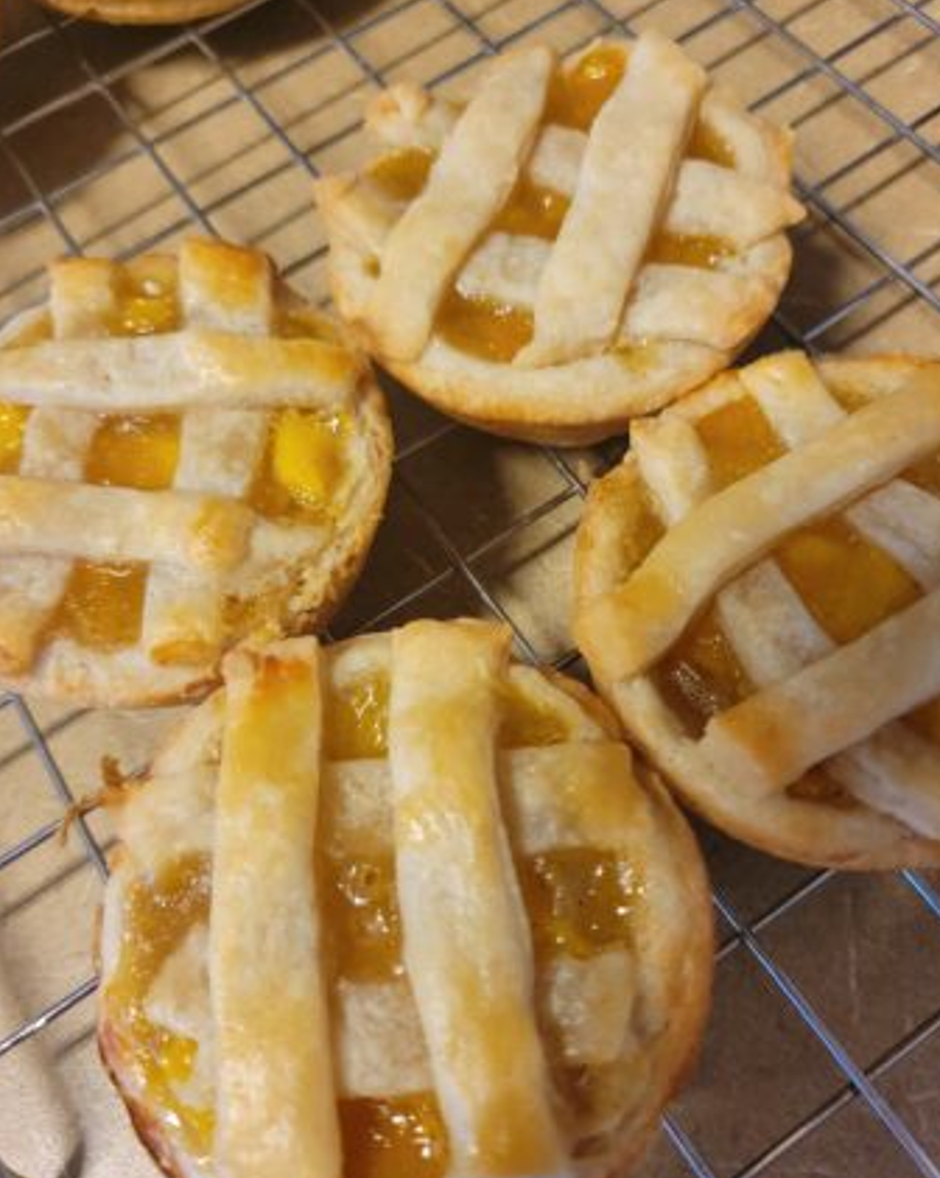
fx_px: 975
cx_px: 462
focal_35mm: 28
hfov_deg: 51.5
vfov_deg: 62.2
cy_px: 616
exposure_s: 1/46
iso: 250
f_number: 1.8
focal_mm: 5.4
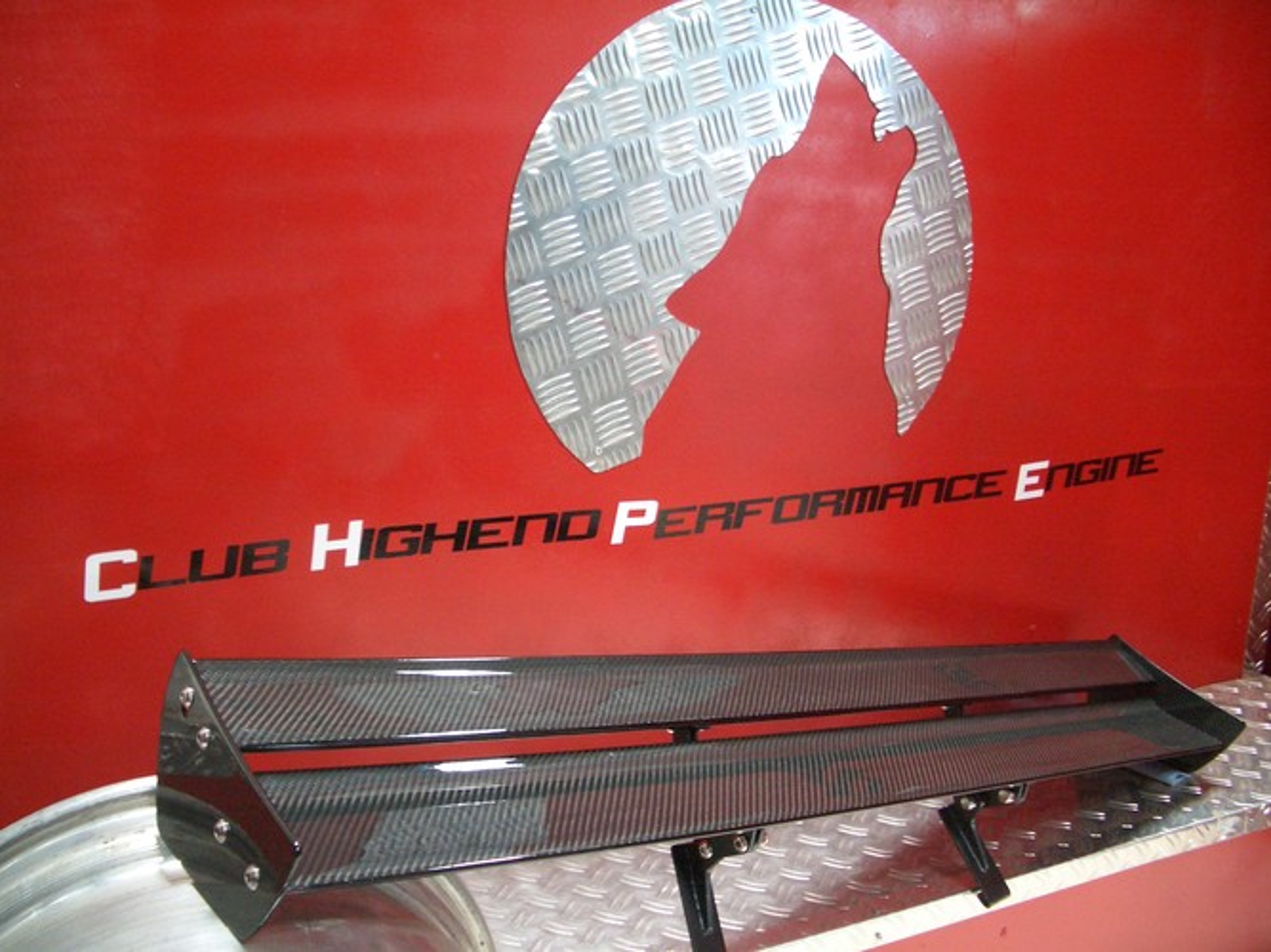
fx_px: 1285
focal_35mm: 35
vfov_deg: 40.7
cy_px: 476
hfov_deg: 52.6
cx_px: 636
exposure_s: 1/25
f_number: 2.6
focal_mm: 5.8
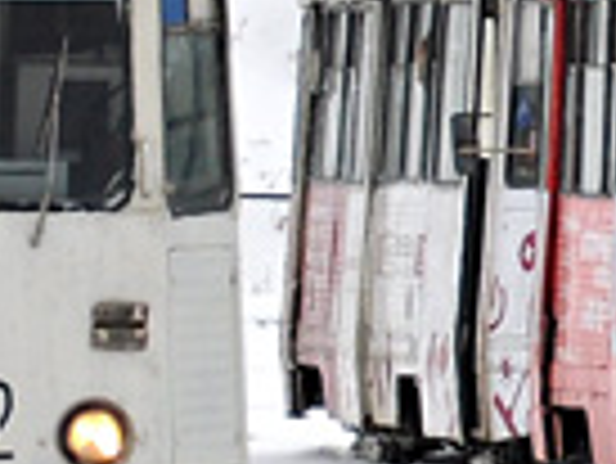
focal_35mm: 1069
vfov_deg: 1.4
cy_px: -282
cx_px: 1722
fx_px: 19043
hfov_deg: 1.8
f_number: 7.1
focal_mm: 85
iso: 250
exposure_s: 1/800
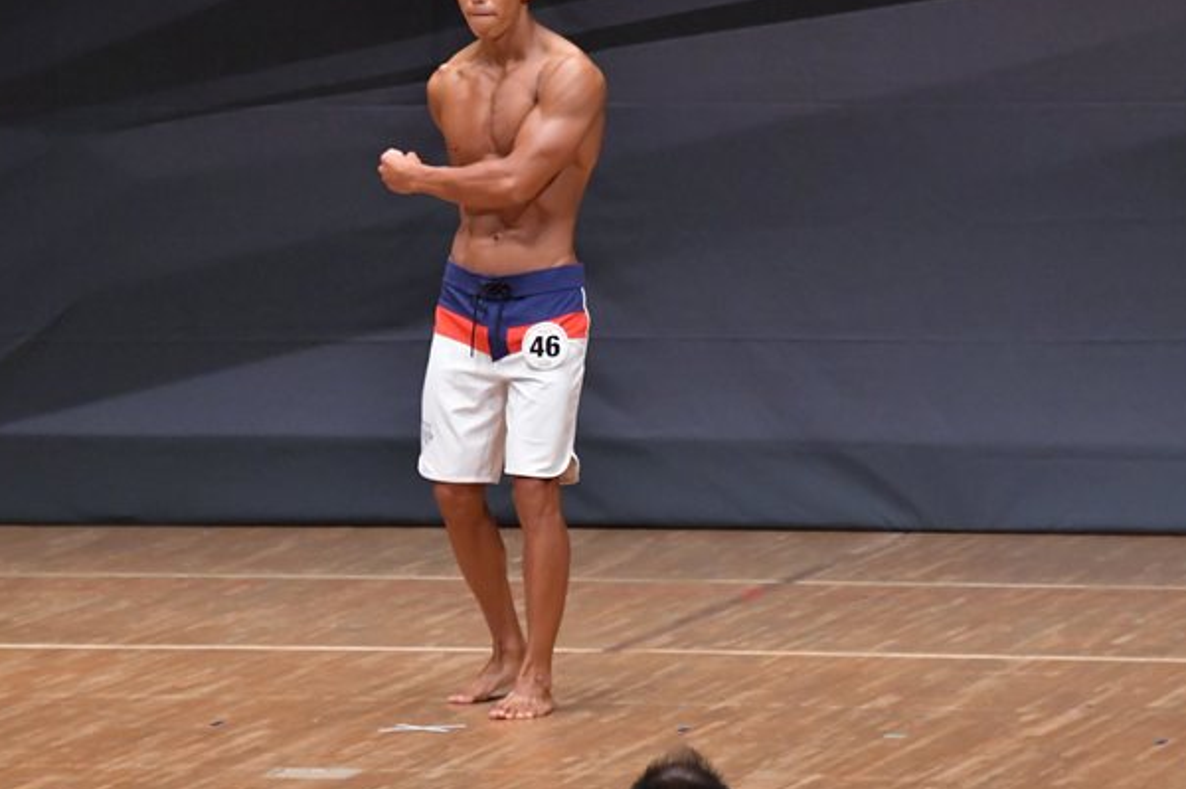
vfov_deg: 3.9
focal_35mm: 349
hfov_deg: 5.9
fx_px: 11488
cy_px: 299
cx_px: 432
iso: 6400
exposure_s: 1/400
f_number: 5.6
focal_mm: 180
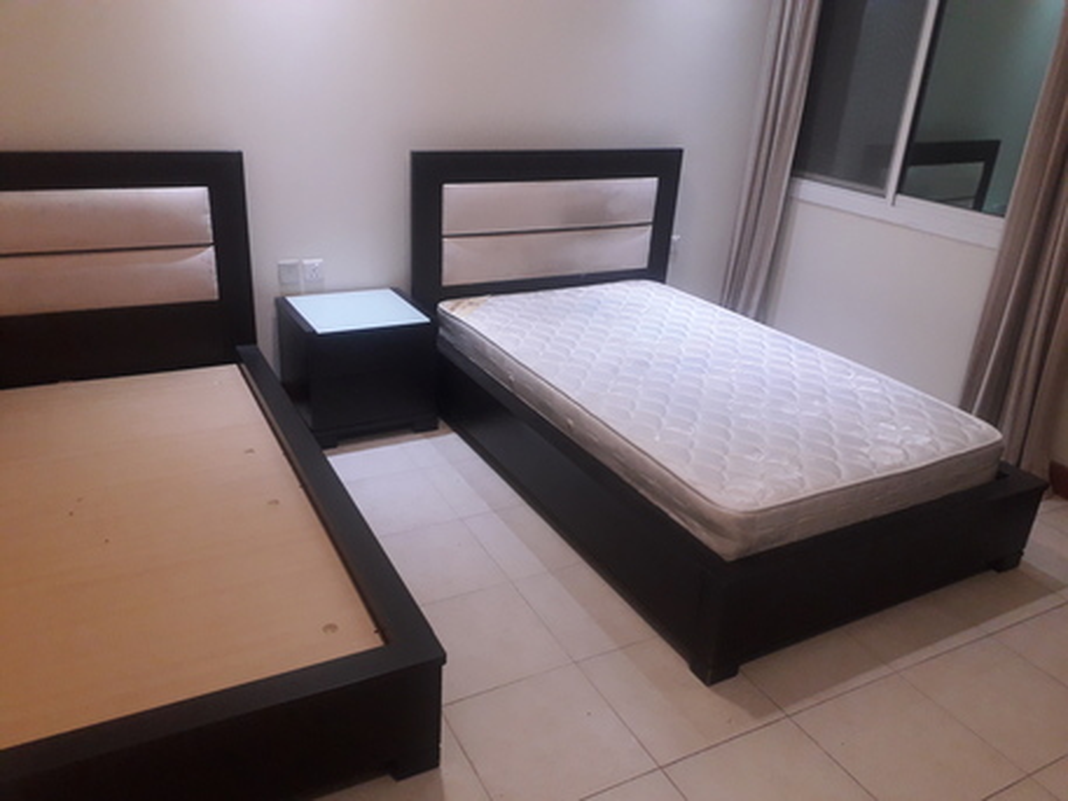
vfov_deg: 51.4
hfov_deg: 65.3
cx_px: 534
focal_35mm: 27
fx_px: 833
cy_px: 400
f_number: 1.9
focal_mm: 3.6
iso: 160
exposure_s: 1/33
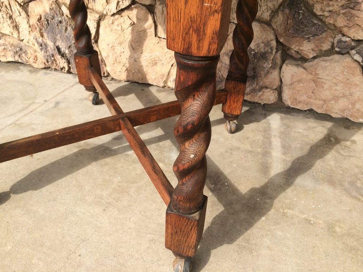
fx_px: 315
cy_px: 136
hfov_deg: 60.0
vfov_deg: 46.8
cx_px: 182
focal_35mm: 30
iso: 32
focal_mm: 4.12
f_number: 2.2
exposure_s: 1/1244
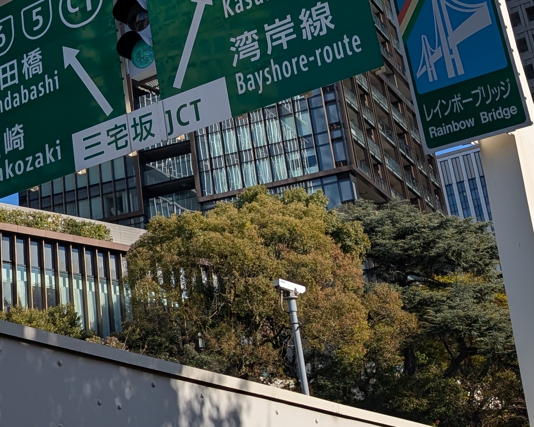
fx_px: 1106
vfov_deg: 21.4
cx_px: -32
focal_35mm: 70
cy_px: 47
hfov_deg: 25.4
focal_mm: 6.9
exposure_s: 1/1250
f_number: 1.68
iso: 19
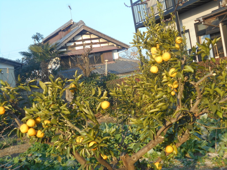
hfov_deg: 29.8
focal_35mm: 65
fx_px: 426
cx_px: 114
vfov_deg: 22.6
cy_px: 85
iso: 80
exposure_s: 1/125
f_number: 5.3
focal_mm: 11.6
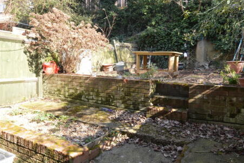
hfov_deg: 69.3
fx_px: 176
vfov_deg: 49.5
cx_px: 134
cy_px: 76
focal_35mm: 26
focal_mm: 12
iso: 220
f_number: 5.6
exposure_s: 1/125
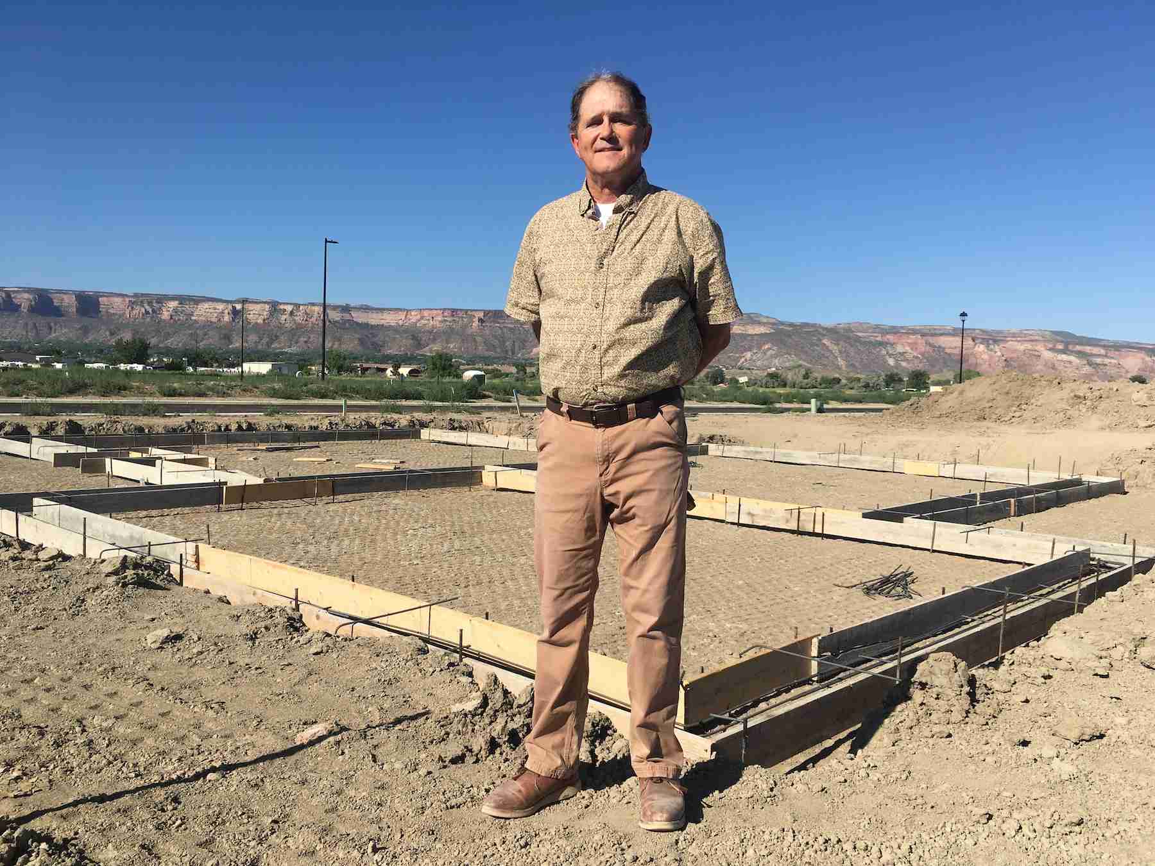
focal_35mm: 29
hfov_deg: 61.7
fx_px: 968
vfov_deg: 48.2
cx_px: 578
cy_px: 433
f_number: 2.2
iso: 25
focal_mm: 4.15
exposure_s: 1/2024
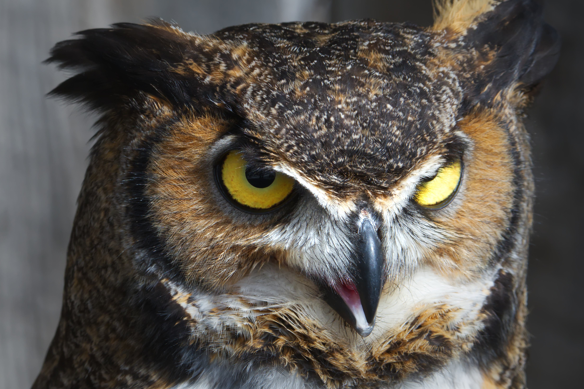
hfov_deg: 3.8
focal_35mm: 549
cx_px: 327
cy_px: 197
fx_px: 8901
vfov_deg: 2.5
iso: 1400
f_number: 14
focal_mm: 320
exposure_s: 1/640
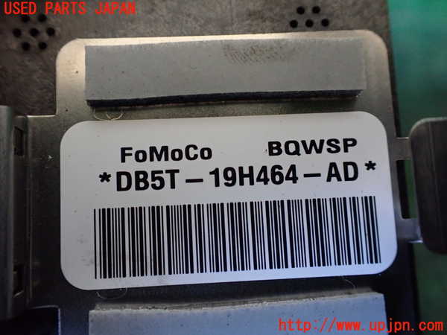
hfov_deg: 60.0
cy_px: 168
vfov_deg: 46.8
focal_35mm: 30
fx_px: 387
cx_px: 224
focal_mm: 5.4
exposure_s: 1/125
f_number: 2.3
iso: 800
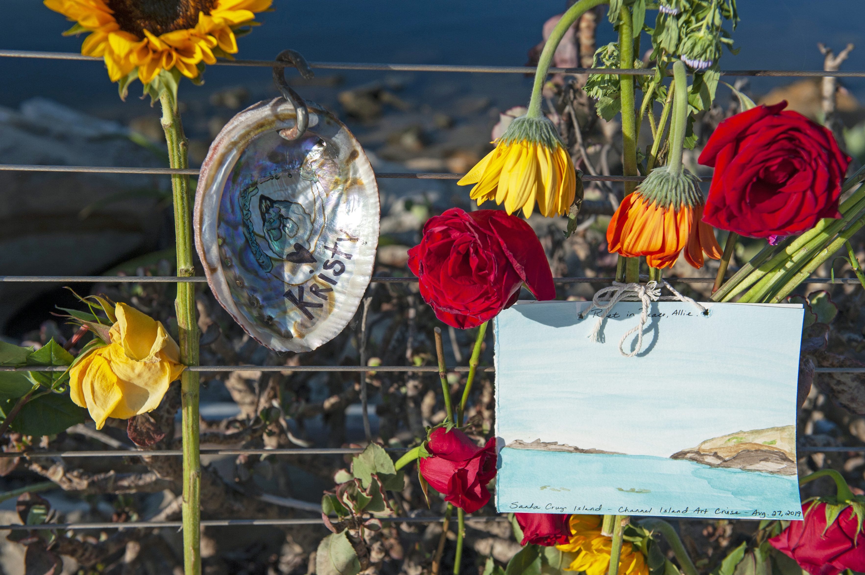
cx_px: 432
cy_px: 288
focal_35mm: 48
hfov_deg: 41.1
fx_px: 1153
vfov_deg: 28.0
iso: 160
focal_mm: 48
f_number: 5.6
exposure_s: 1/1250
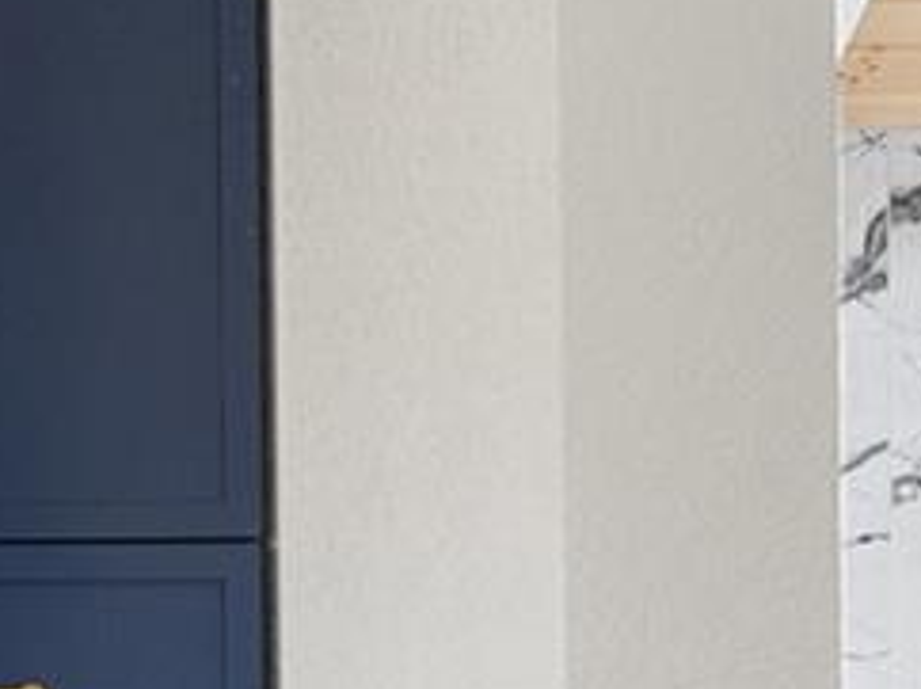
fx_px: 7442
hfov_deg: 6.5
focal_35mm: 280
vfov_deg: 5.2
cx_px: -1793
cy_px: 1180
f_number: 8
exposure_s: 1/2.5
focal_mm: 29.5
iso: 160
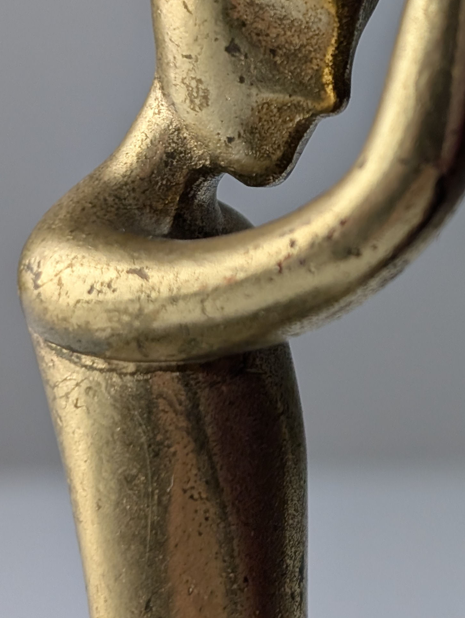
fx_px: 1858
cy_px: 155
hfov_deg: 14.3
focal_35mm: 104
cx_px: 287
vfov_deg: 18.7
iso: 81
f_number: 1.68
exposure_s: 1/206
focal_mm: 6.9
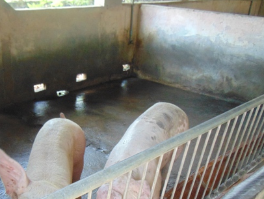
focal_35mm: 43
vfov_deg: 33.0
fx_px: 328
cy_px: 149
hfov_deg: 43.5
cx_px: 99
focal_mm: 4.5
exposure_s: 1/50
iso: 320
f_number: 3
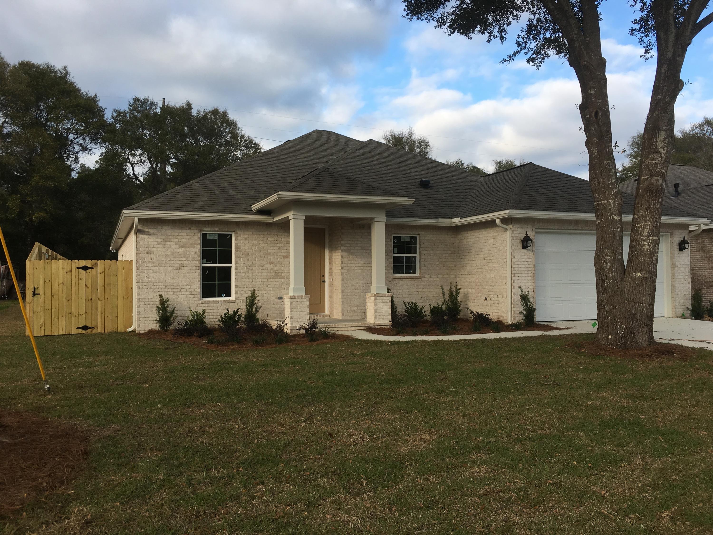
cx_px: 356
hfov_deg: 61.7
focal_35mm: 29
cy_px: 268
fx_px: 597
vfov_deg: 48.2
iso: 25
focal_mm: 4.15
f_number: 2.2
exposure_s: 1/680
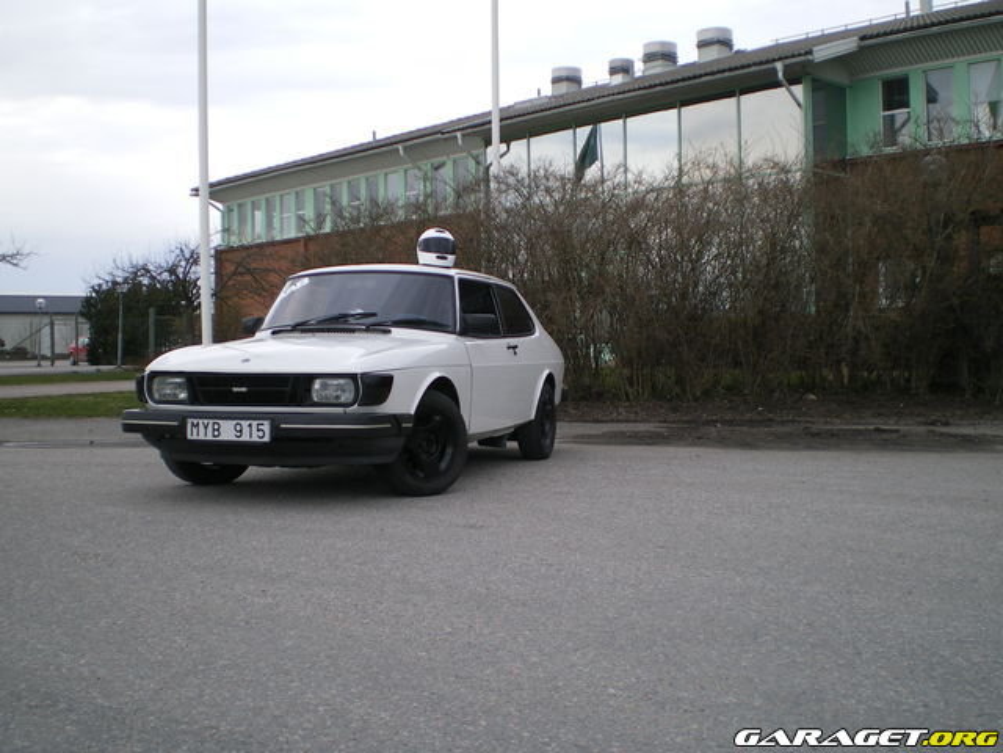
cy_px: 376
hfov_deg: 49.0
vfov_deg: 37.7
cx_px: 502
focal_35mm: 38
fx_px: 1101
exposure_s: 1/125
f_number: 3.1
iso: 64
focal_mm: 6.3
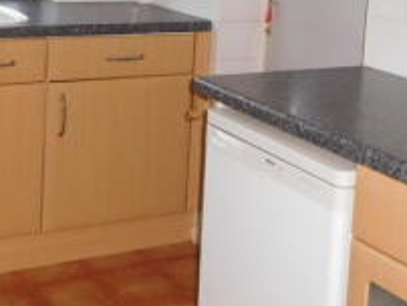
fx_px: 848
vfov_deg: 19.8
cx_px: 166
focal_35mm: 72
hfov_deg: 27.0
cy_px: -9
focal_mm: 4.5
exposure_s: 1/30
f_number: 3.4
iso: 560
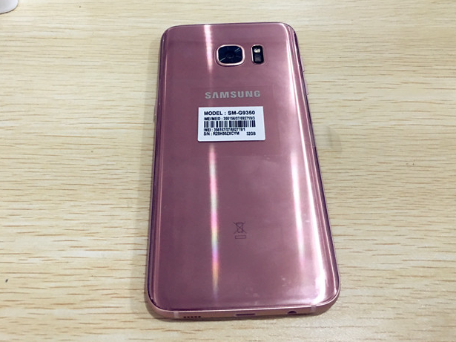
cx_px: 227
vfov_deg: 42.8
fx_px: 435
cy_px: 149
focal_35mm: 33
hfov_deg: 55.4
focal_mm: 4.15
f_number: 2.2
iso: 80
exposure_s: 1/10
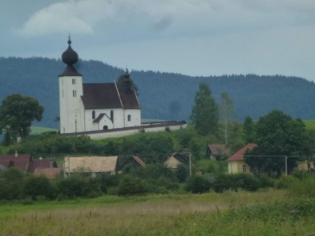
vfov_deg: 5.0
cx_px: 138
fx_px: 2685
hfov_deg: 6.7
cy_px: 148
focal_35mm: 295
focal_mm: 41.5
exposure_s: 1/320
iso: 160
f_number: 5.6
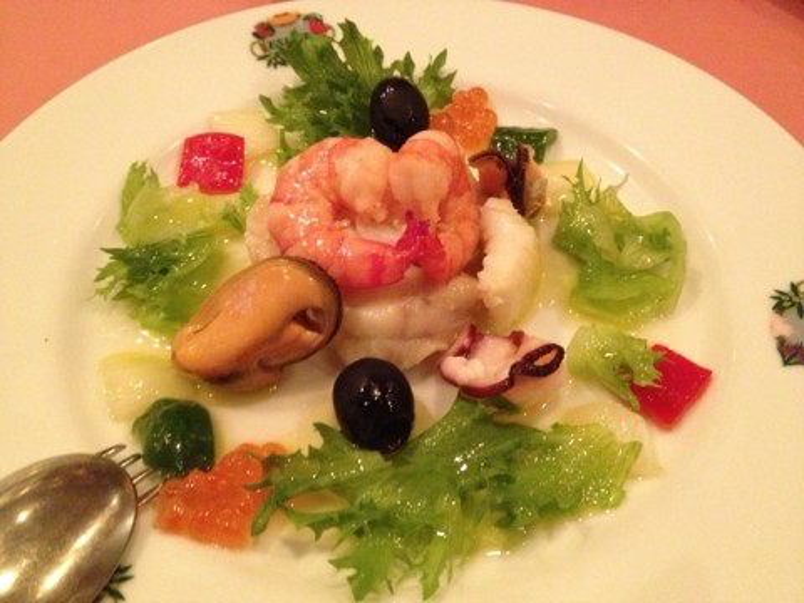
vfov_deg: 40.7
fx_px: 813
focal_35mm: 35
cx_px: 402
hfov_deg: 52.6
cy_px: 302
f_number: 2.4
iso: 800
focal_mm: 4.28
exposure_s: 1/15
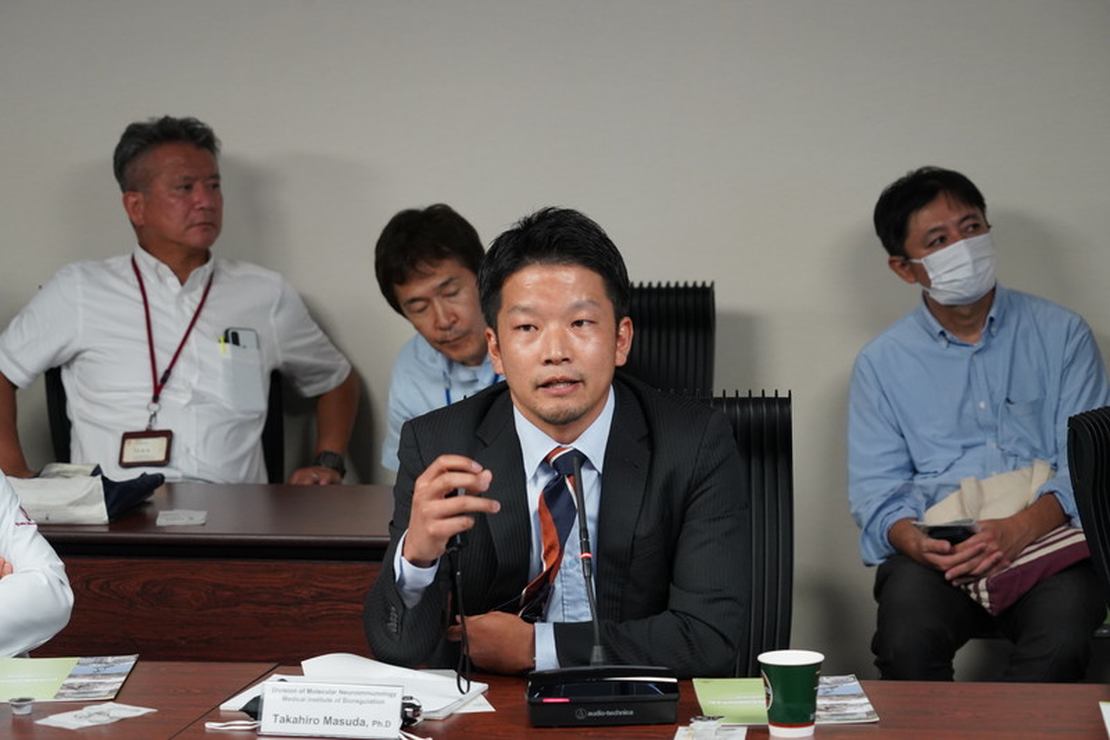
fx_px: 3545
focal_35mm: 115
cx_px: 555
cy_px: 370
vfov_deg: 11.9
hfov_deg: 17.8
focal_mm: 115
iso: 4000
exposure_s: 1/160
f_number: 6.3
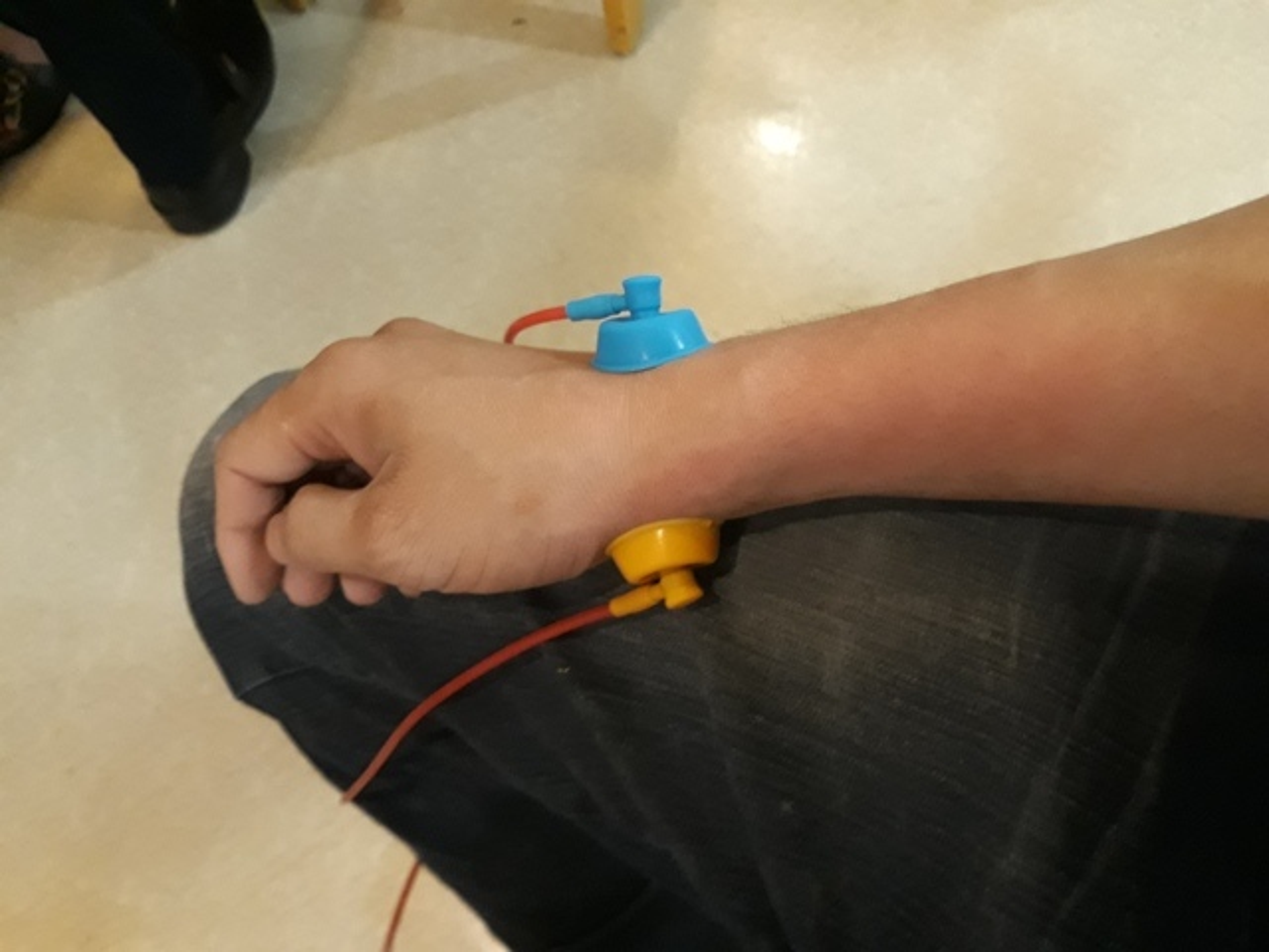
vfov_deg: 51.4
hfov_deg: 65.3
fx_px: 990
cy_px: 476
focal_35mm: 27
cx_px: 634
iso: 400
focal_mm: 3.71
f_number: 1.7
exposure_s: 1/24
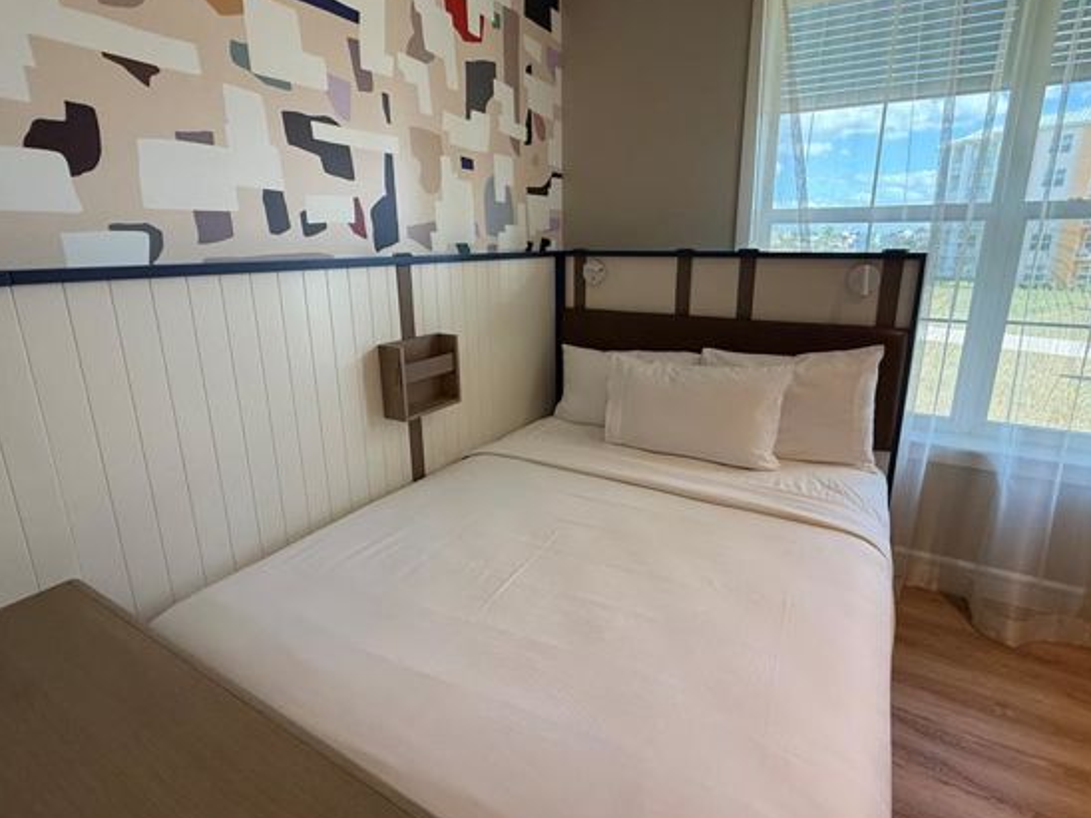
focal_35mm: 18
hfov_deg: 87.7
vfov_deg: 71.5
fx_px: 567
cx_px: 558
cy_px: 384
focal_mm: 2.22
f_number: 2.2
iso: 250
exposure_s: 1/120
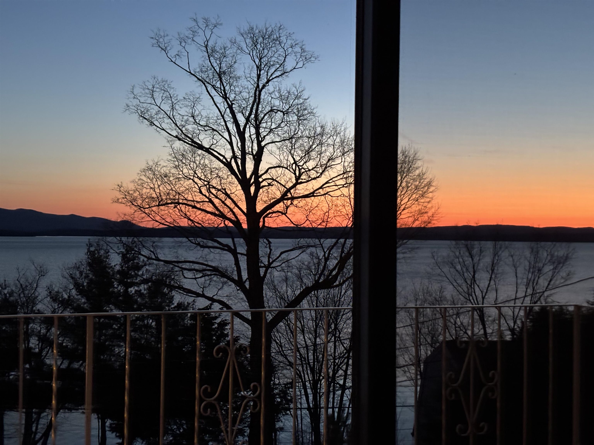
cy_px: 222
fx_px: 892
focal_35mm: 52
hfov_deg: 36.8
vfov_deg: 28.0
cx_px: 297
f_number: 1.6
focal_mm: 5.96
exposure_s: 1/18
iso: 400
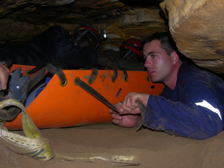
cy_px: 84
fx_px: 226
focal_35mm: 35
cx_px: 112
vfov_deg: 40.7
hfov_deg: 52.6
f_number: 5
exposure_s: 1/30
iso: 50
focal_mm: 8.9
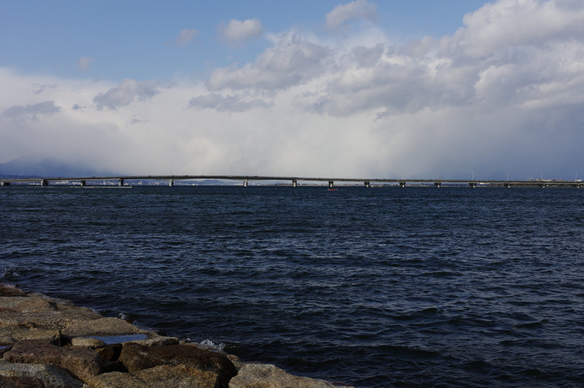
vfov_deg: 25.9
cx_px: 292
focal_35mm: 52
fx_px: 842
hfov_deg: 38.2
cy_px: 194
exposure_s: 1/320
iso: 100
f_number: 9
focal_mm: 35
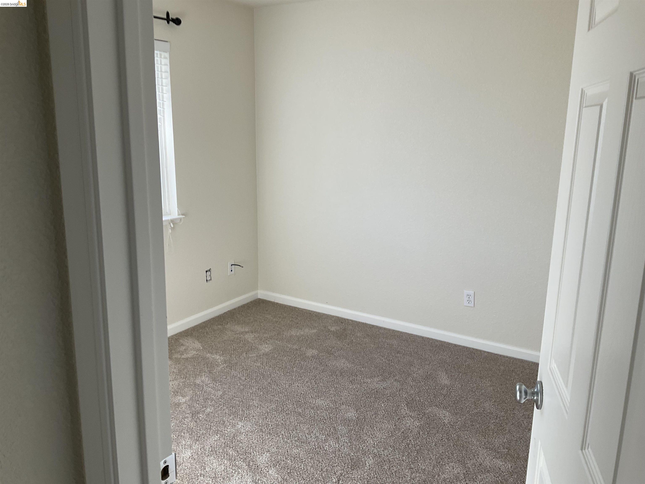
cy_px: 242
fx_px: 540
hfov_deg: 61.7
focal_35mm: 29
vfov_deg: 48.2
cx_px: 322
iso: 20
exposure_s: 1/120
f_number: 1.8
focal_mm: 3
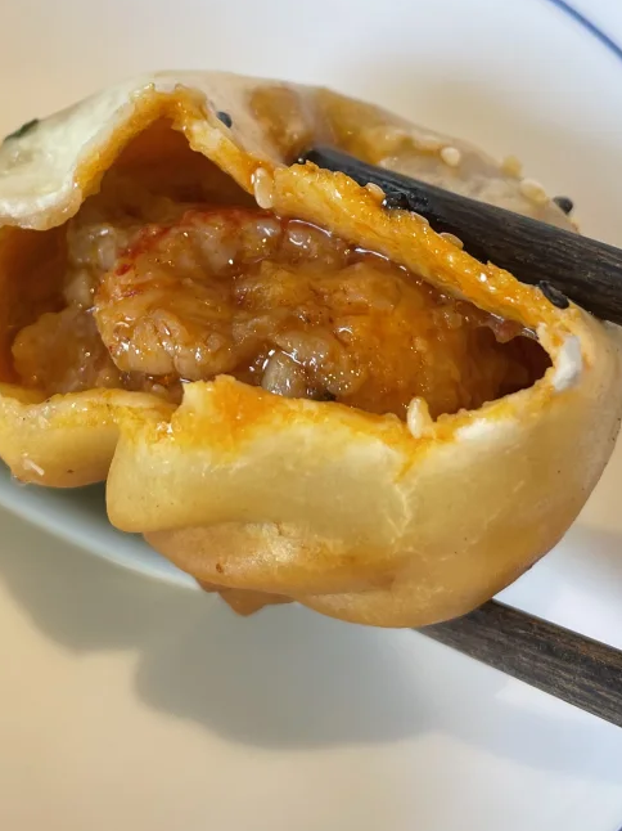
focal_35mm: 58
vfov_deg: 32.8
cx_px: 283
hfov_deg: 25.2
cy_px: 243
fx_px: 1390
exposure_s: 1/100
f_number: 1.6
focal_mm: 4.2
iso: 50
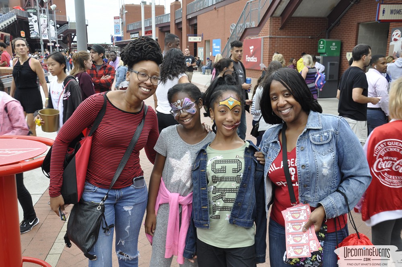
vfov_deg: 36.8
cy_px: 134
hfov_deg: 53.2
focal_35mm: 36
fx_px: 401
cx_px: 201
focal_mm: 24
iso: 400
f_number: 9
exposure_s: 1/80
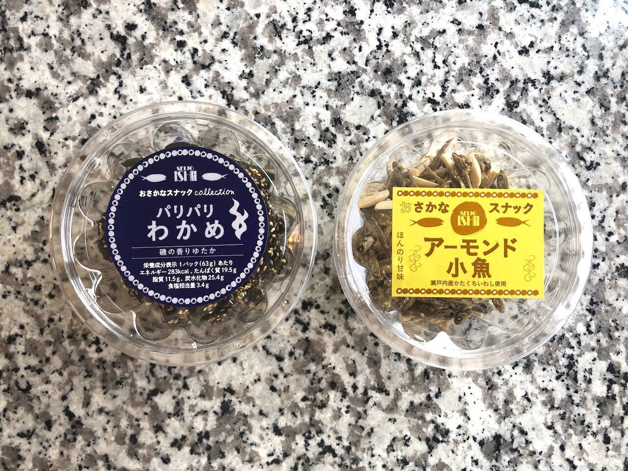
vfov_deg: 49.7
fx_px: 508
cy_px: 236
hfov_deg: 63.4
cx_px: 314
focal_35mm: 28
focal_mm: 3.99
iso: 40
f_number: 1.8
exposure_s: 1/91
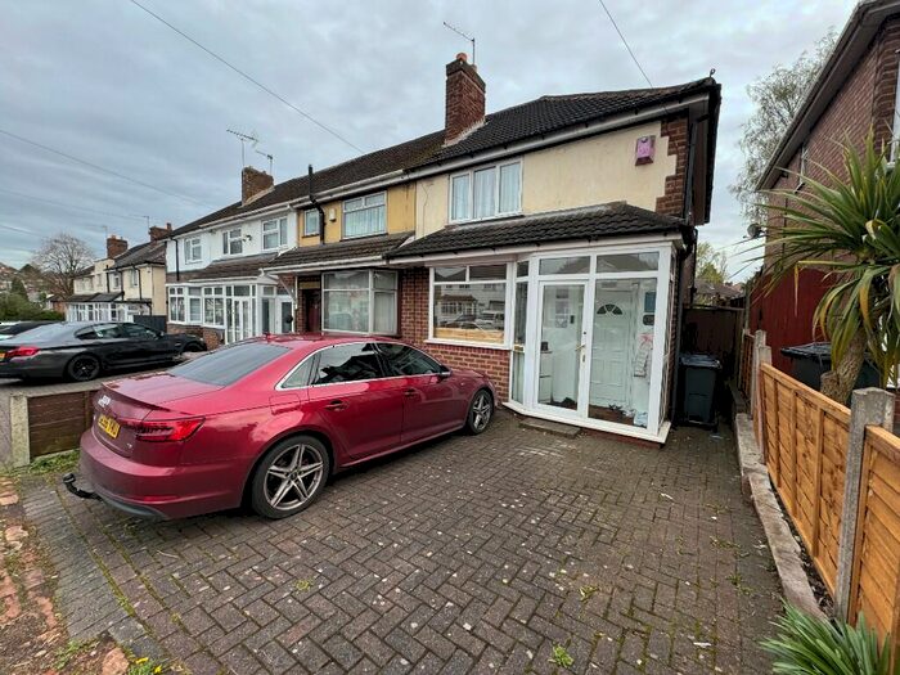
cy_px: 338
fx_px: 364
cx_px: 450
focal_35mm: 14
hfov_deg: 102.1
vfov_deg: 85.7
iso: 40
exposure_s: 1/220
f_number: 2.2
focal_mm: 2.22
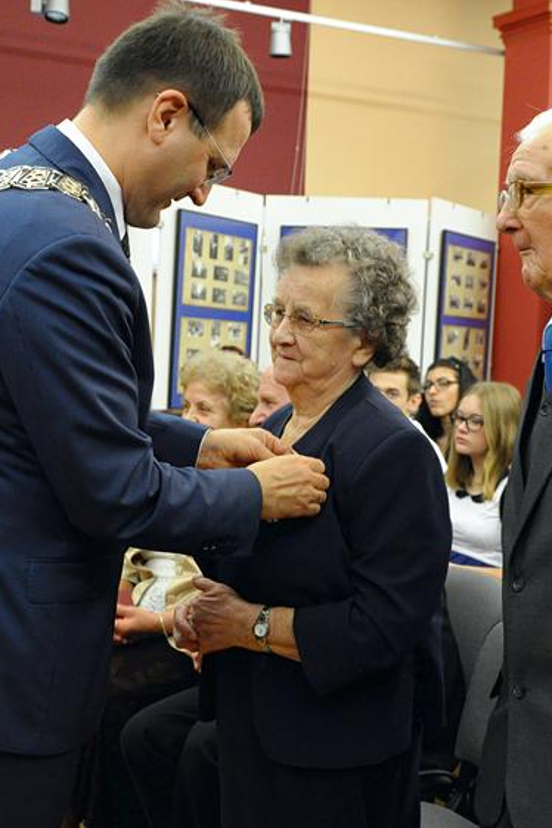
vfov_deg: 35.2
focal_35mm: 57
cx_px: 356
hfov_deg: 23.8
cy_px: 415
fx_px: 1305
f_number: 5.6
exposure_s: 1/80
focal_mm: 25
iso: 2500
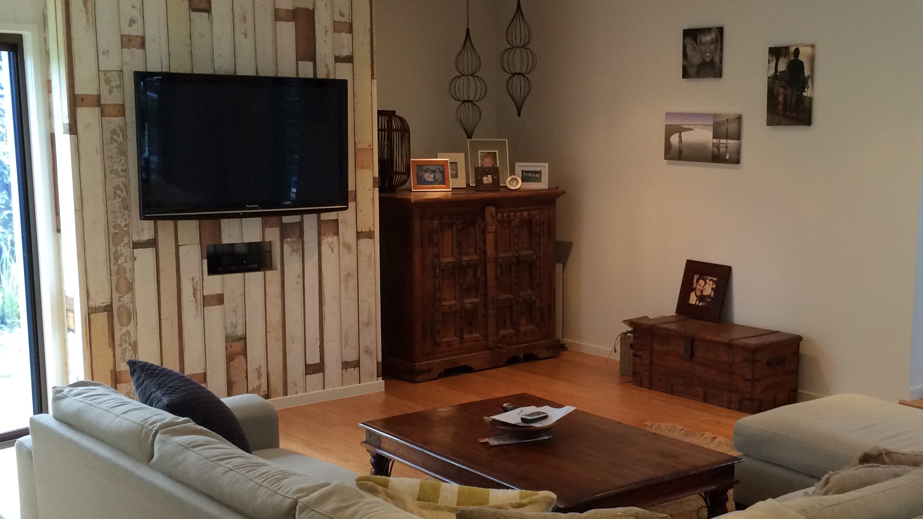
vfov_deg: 24.9
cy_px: 315
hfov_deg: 42.6
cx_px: 572
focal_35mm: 48
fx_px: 1175
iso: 125
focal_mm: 4.12
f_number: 2.2
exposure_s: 1/30
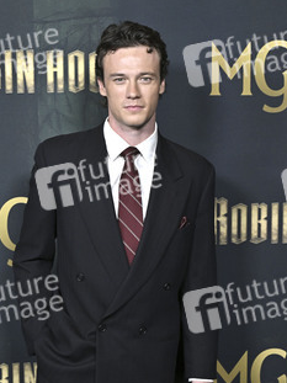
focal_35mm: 79
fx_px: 874
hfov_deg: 18.6
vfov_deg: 24.6
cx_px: 134
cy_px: 243
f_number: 6.3
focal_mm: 64
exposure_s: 1/320
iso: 1600
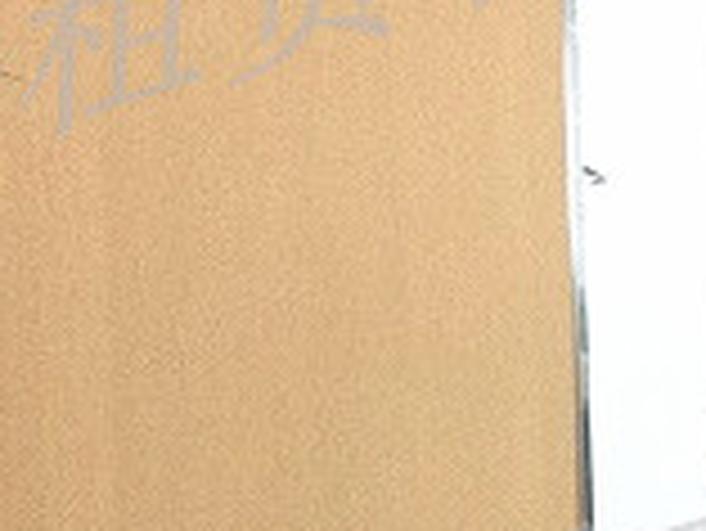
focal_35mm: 182
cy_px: 459
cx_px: 625
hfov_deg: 10.8
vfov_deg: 8.1
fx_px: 3715
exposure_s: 1/20
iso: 125
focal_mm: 4.28
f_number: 2.4
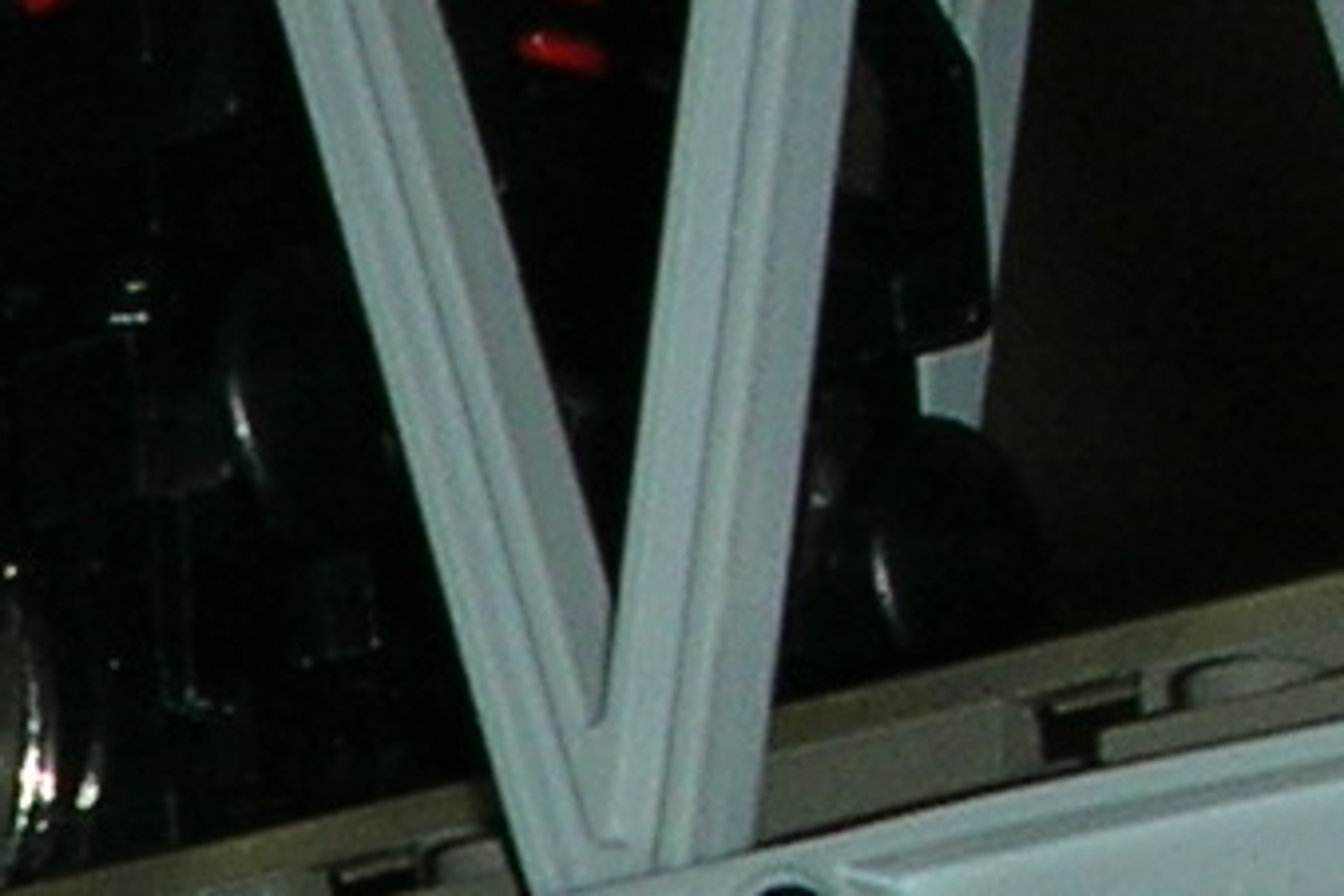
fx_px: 10378
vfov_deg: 4.9
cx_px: -1066
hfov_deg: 7.2
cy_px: 1736
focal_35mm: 278
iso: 50
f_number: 3
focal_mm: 5.8
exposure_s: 1/60.1
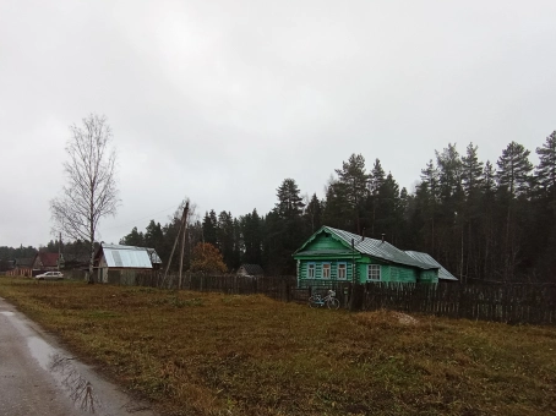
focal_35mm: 22
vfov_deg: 59.6
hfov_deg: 76.2
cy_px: 279
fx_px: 353
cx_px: 247
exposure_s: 1/50
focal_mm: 1.65
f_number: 2.2
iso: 183
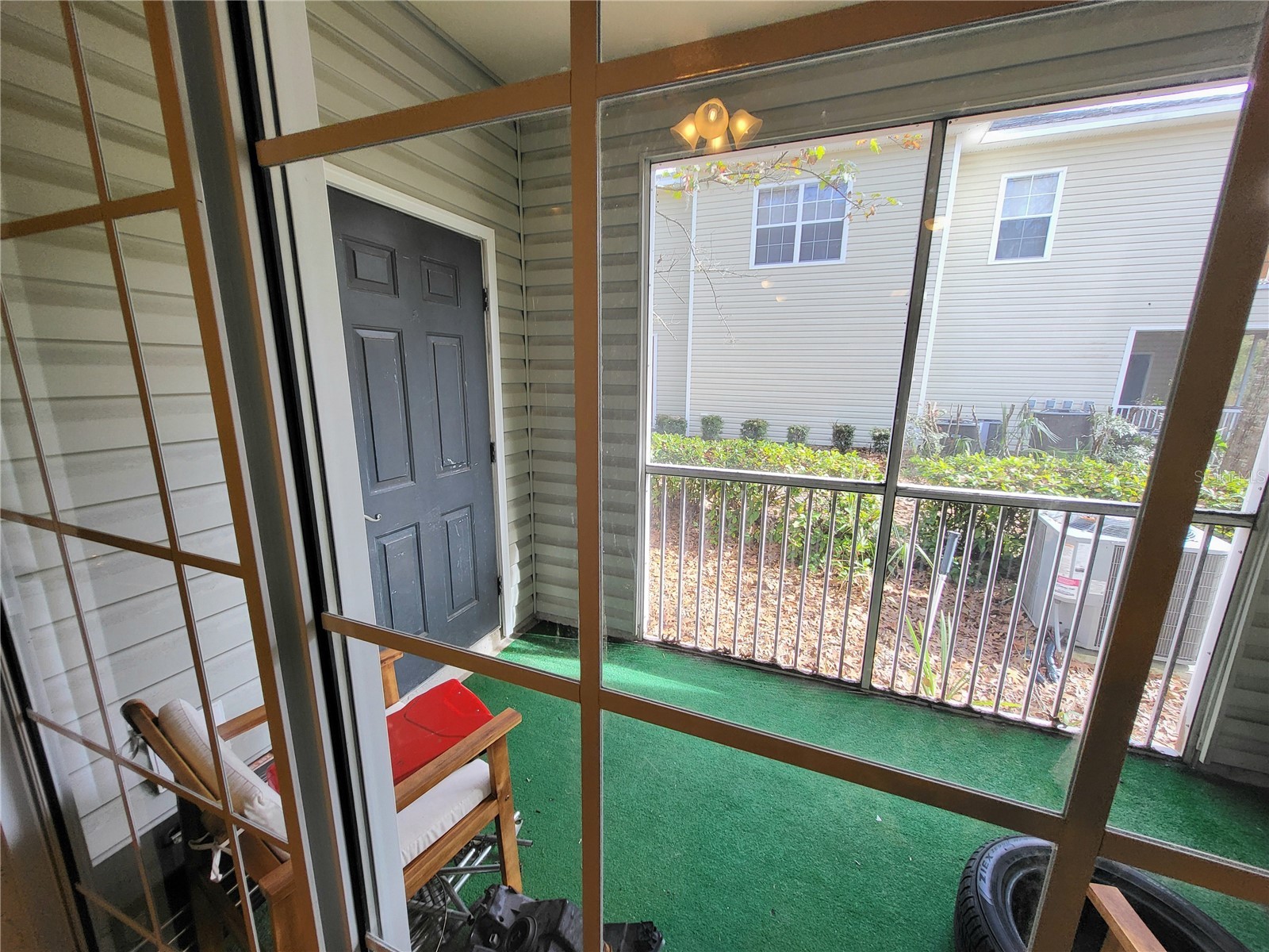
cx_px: 634
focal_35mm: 13
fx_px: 477
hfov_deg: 106.2
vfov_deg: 89.9
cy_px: 476
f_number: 2.2
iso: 50
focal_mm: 1.74
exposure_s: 1/60.2
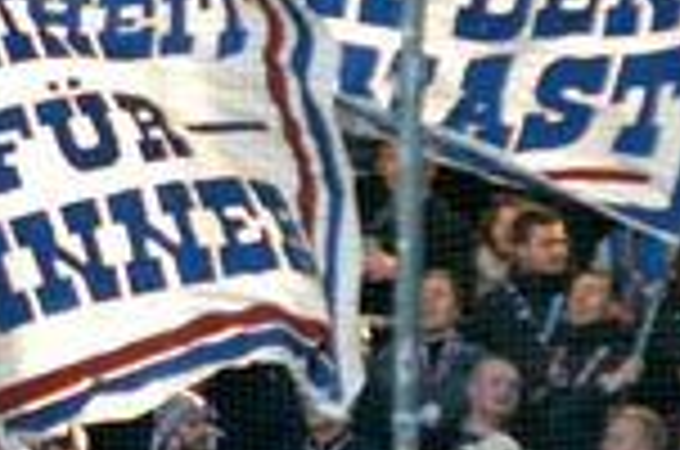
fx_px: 21412
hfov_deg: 1.8
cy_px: 284
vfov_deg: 1.2
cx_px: 14
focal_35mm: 1136
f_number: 2.8
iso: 400
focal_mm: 200
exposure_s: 1/800
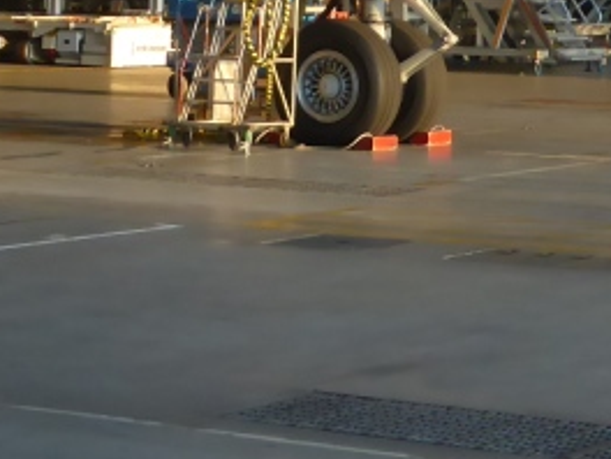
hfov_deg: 12.7
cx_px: 391
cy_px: -406
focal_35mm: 155
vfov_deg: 9.1
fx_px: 2736
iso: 250
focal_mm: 6.9
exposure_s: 1/60
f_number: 3.9
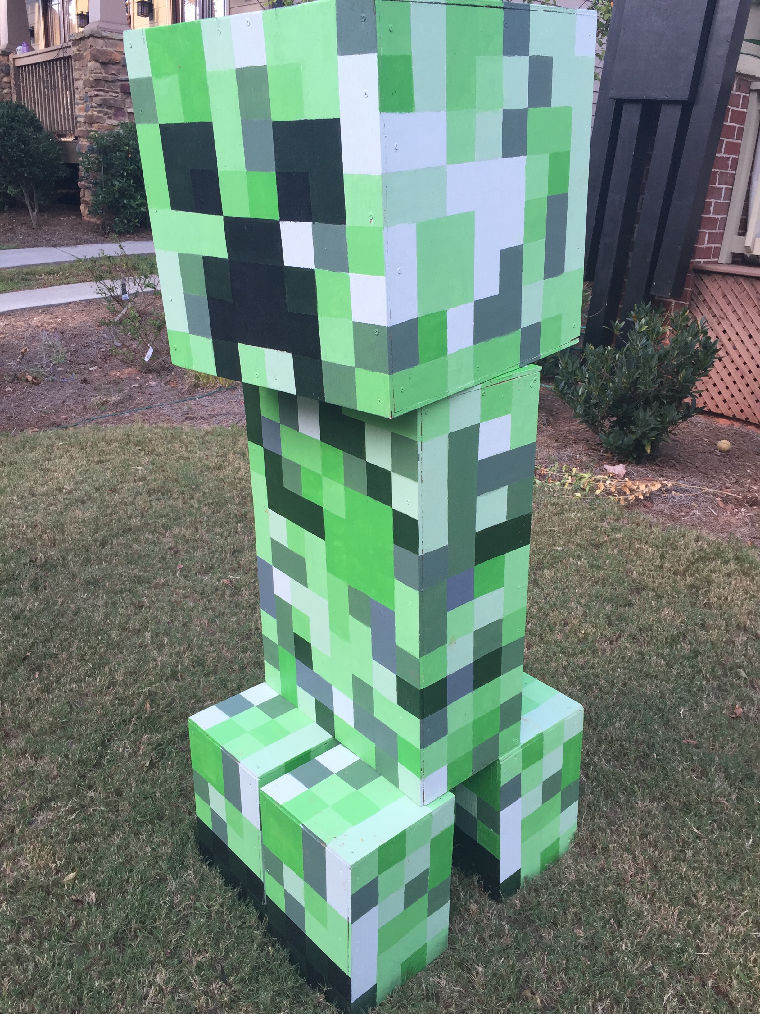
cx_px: 380
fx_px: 849
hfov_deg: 48.2
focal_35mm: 29
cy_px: 507
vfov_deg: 61.7
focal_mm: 4.15
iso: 40
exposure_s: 1/120
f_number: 2.2
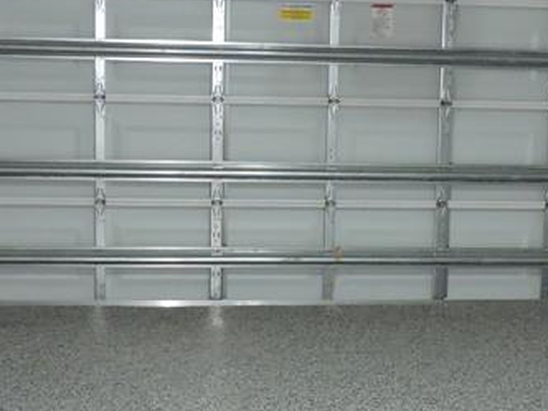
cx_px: 317
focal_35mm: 74
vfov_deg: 19.9
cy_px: 226
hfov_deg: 26.3
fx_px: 1171
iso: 560
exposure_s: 1/50
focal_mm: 4.3
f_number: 3
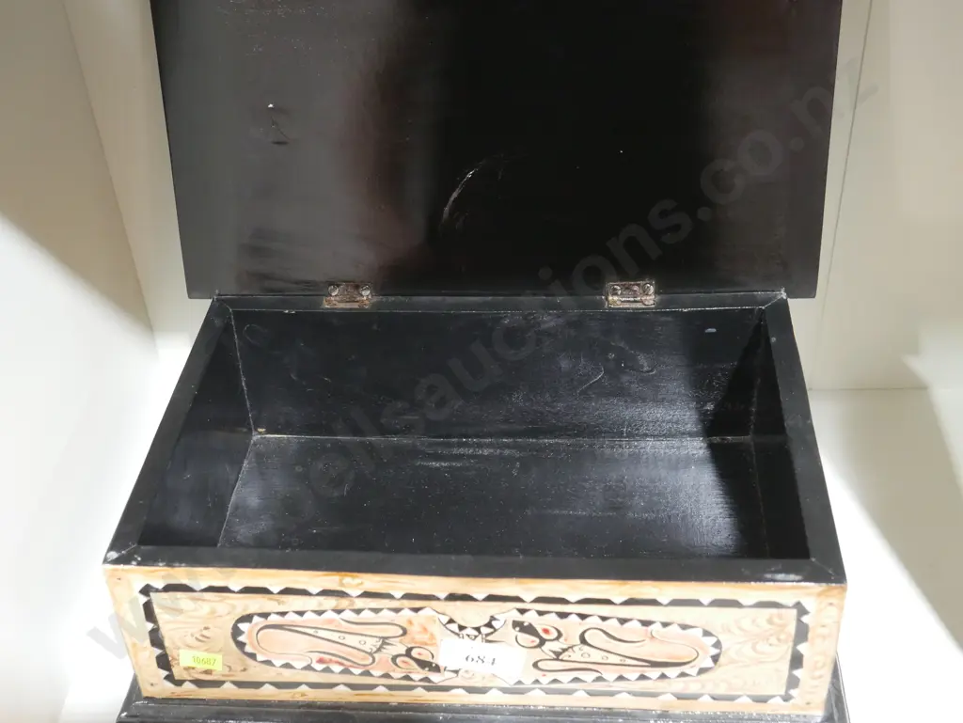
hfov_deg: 42.9
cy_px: 362
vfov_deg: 32.9
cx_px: 482
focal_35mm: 44
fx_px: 1225
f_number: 4.7
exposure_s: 1/60
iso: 3200
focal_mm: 22
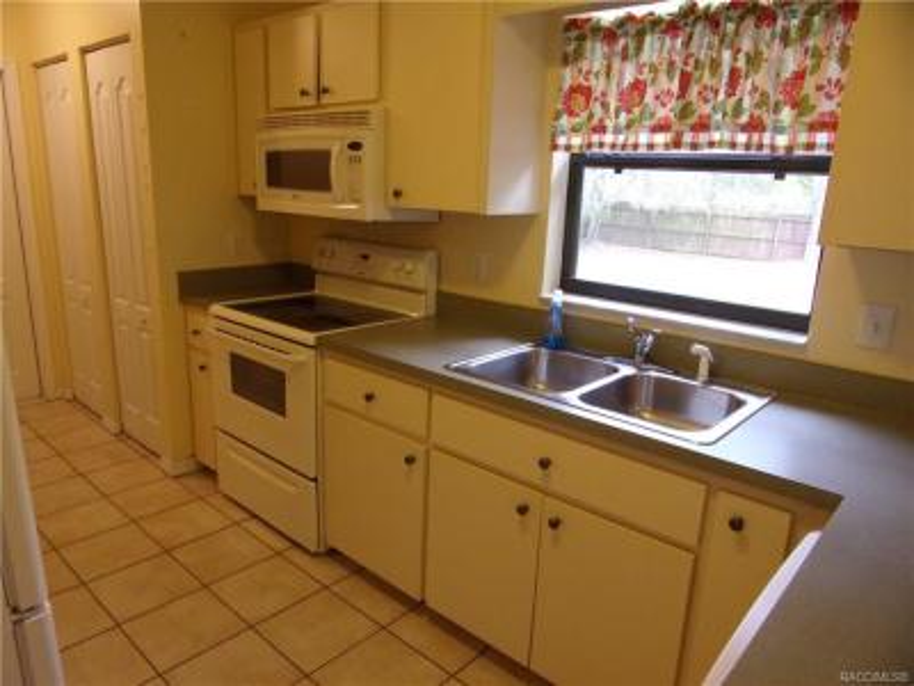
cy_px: 343
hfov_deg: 71.6
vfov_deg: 56.8
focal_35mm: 24
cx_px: 457
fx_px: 634
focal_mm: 4.3
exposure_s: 1/34
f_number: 3.3
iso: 172
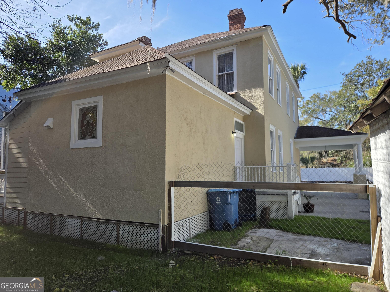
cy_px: 146
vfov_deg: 58.9
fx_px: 259
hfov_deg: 73.9
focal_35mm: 23
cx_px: 195
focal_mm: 5.4
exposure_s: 1/1989
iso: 80
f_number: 1.8
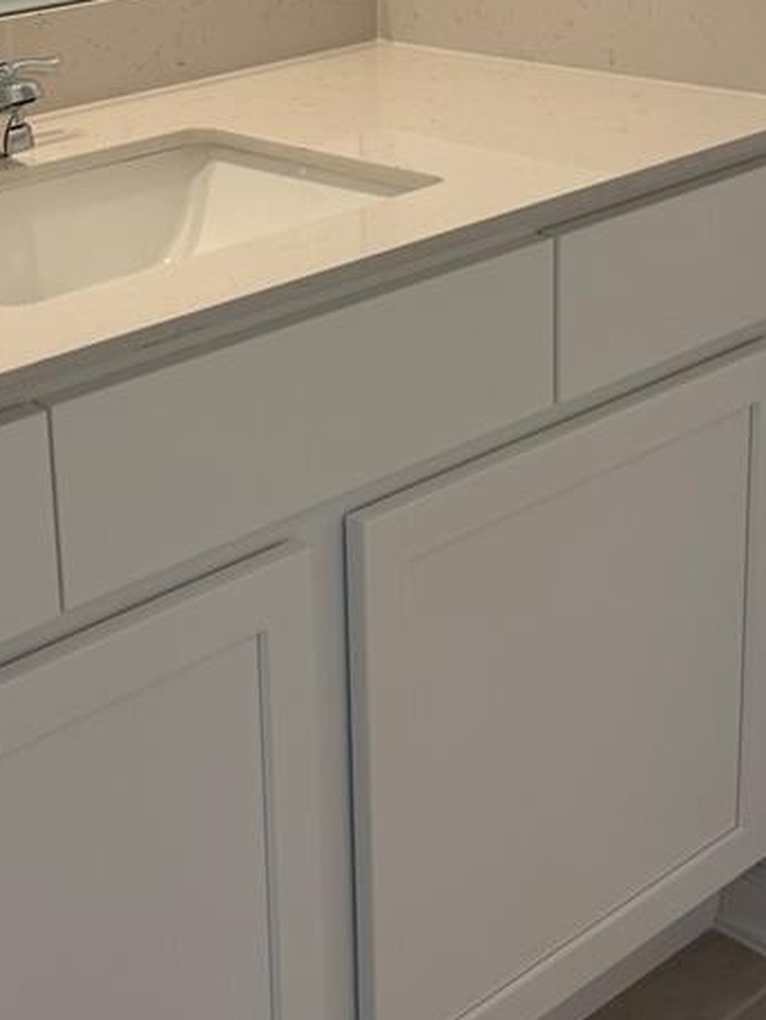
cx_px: 167
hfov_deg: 23.0
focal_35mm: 63
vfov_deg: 30.0
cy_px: 205
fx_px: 1858
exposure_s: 1/120
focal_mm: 6.76
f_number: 1.78
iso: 80
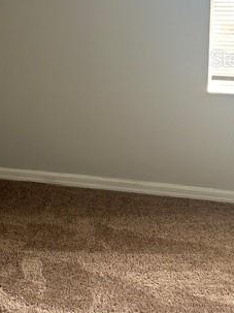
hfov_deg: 26.2
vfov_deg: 33.8
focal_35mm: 55
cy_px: 58
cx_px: 61
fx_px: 496
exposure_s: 1/121
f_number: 1.5
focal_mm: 5.7
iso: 125
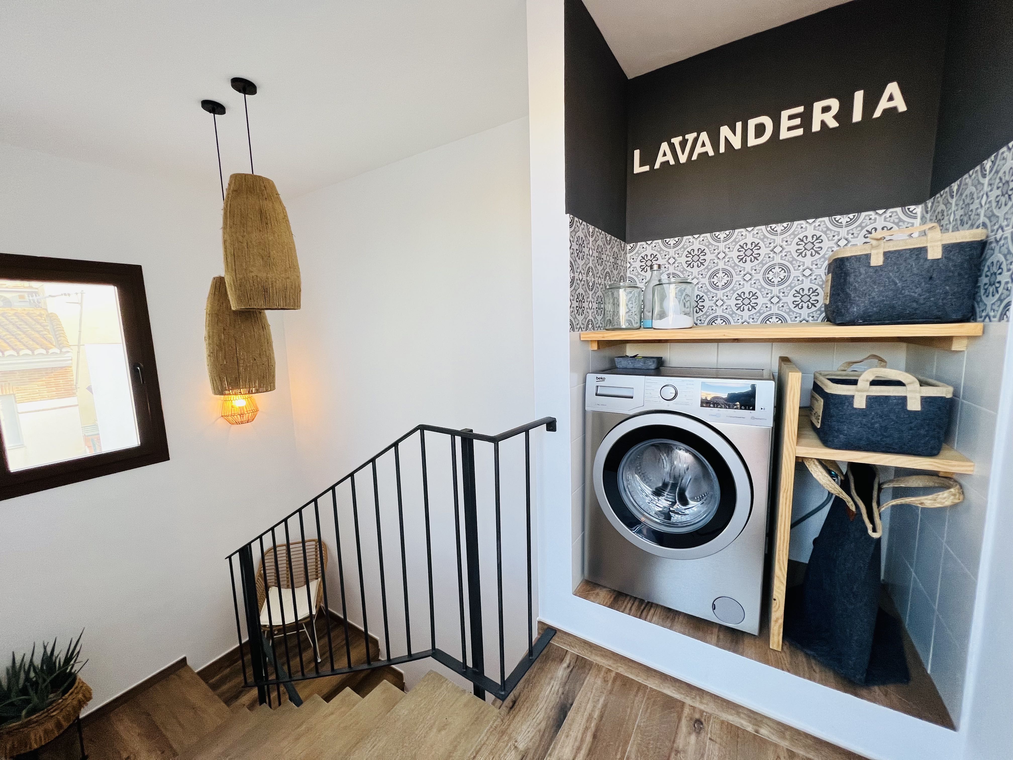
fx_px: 380
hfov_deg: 106.2
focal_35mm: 13
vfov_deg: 89.9
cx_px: 506
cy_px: 380
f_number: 1.8
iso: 80
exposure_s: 1/100
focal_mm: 1.57
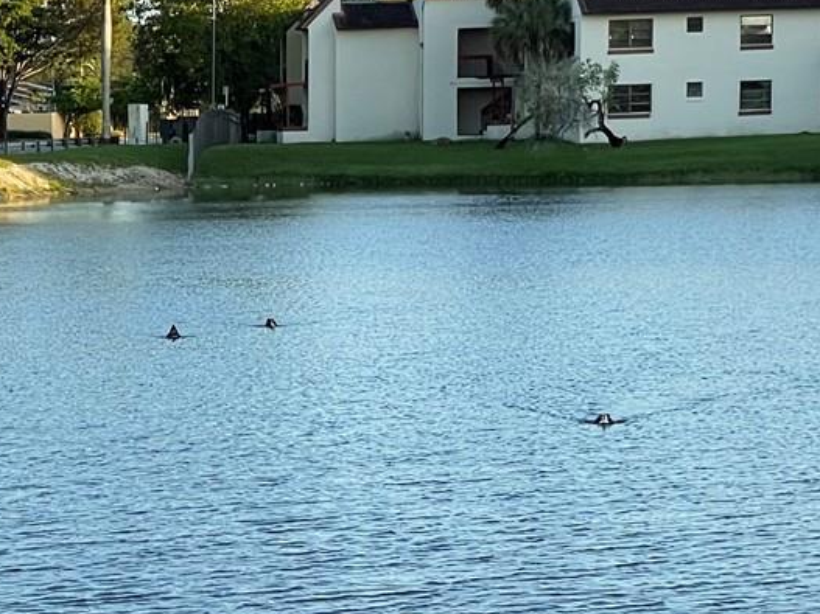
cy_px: 574
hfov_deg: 12.0
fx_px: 3742
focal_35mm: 158
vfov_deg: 9.3
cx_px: -372
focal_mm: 6
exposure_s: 1/338
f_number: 2
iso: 25
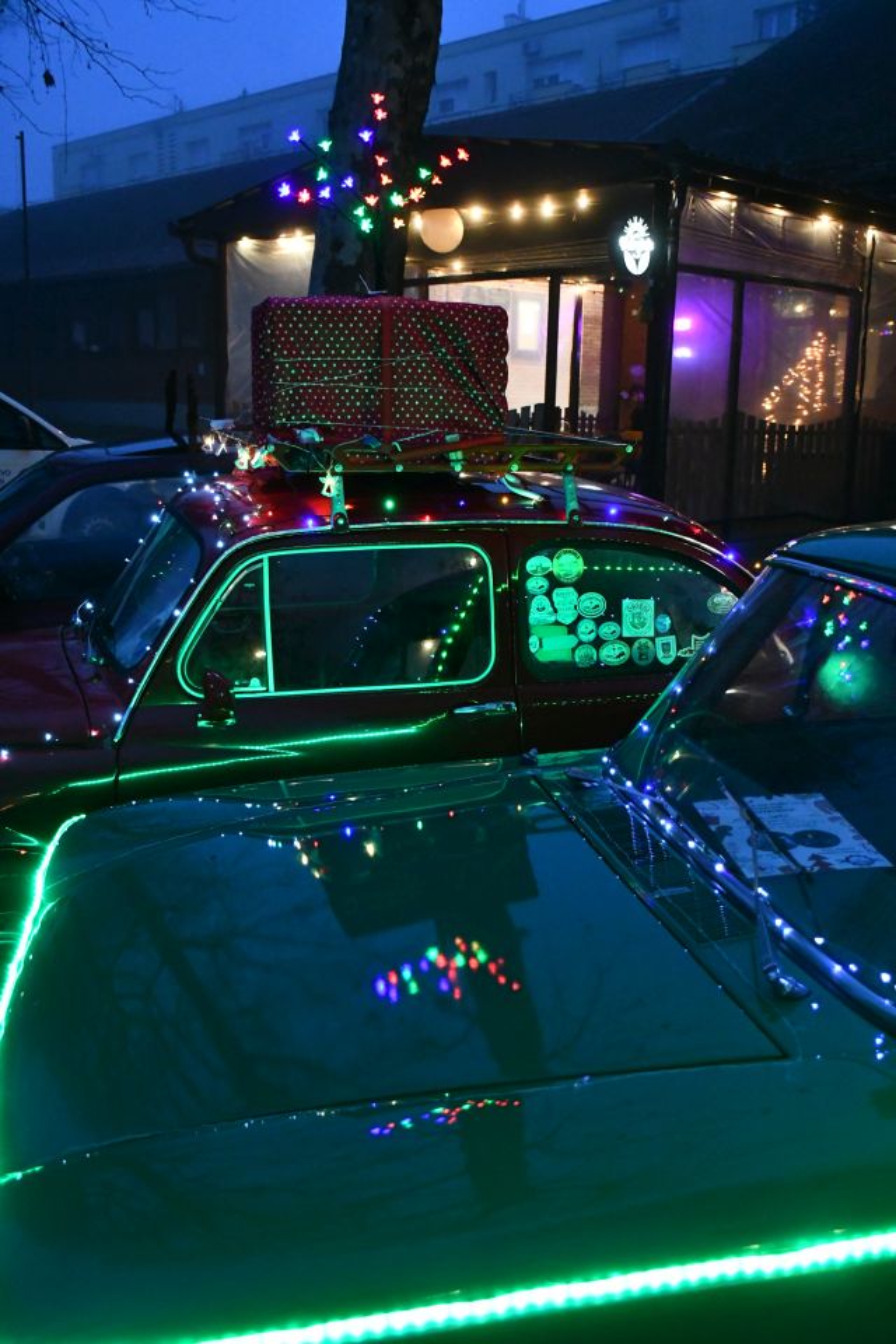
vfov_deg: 55.8
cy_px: 672
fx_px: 1269
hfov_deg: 38.9
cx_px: 448
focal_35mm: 34
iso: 7200
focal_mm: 23
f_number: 3.8
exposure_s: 1/60
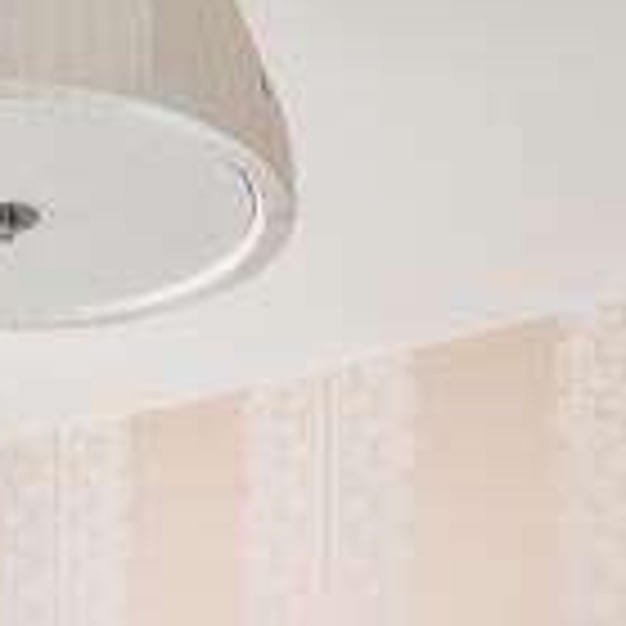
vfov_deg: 14.9
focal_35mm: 100
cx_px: 90
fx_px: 2046
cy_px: 1157
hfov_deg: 17.2
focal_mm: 16
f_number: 8
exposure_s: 1/8
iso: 320
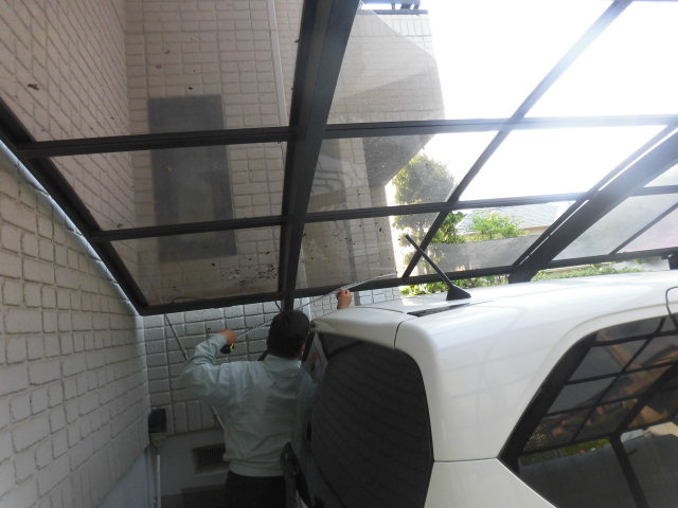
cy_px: 254
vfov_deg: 56.8
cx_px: 339
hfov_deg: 71.6
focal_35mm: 24
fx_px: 470
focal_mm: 4.3
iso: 100
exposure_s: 1/125
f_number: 3.1
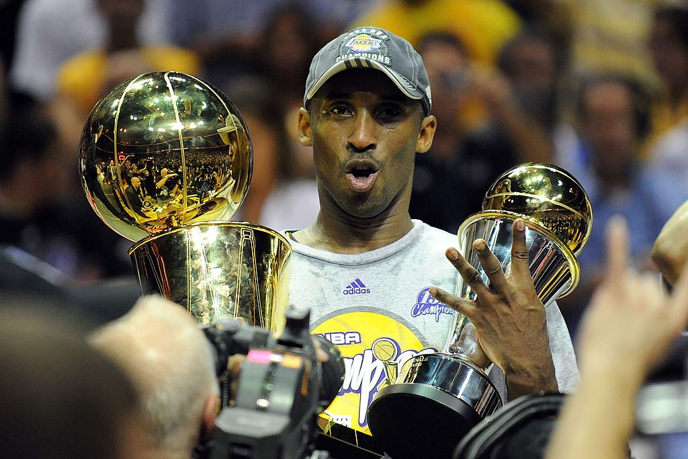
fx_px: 3822
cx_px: 344
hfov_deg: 10.3
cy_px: 230
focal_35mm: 200
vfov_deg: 6.9
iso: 2500
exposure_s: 1/1600
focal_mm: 200
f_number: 2.8
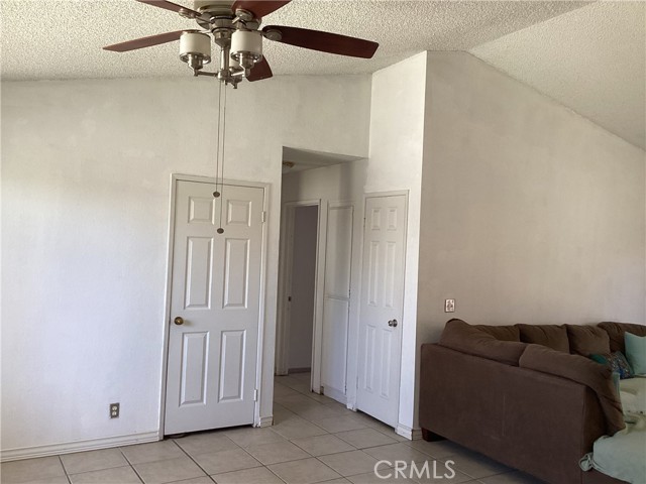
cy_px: 242
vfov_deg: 45.4
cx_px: 323
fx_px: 579
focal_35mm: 31
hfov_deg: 58.4
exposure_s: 1/60
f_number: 2.4
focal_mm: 3.3
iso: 125
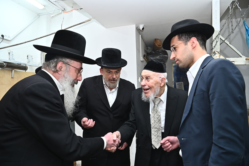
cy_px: 83
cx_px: 124
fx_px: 166
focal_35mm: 24
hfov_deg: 73.8
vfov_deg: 53.1
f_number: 6.3
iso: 1000
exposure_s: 1/200
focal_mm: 24
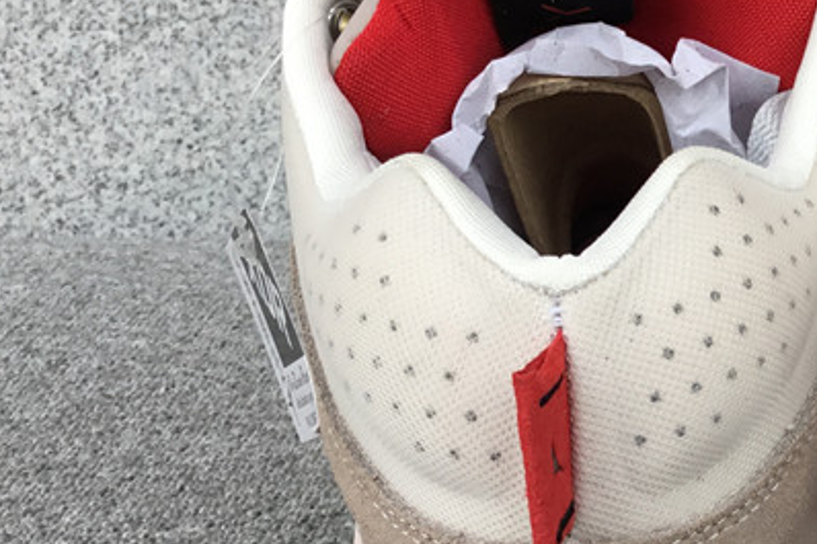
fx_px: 1656
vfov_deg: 18.6
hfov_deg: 25.7
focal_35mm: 73
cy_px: 319
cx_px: 897
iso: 25
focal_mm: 3.3
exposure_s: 1/100
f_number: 2.4
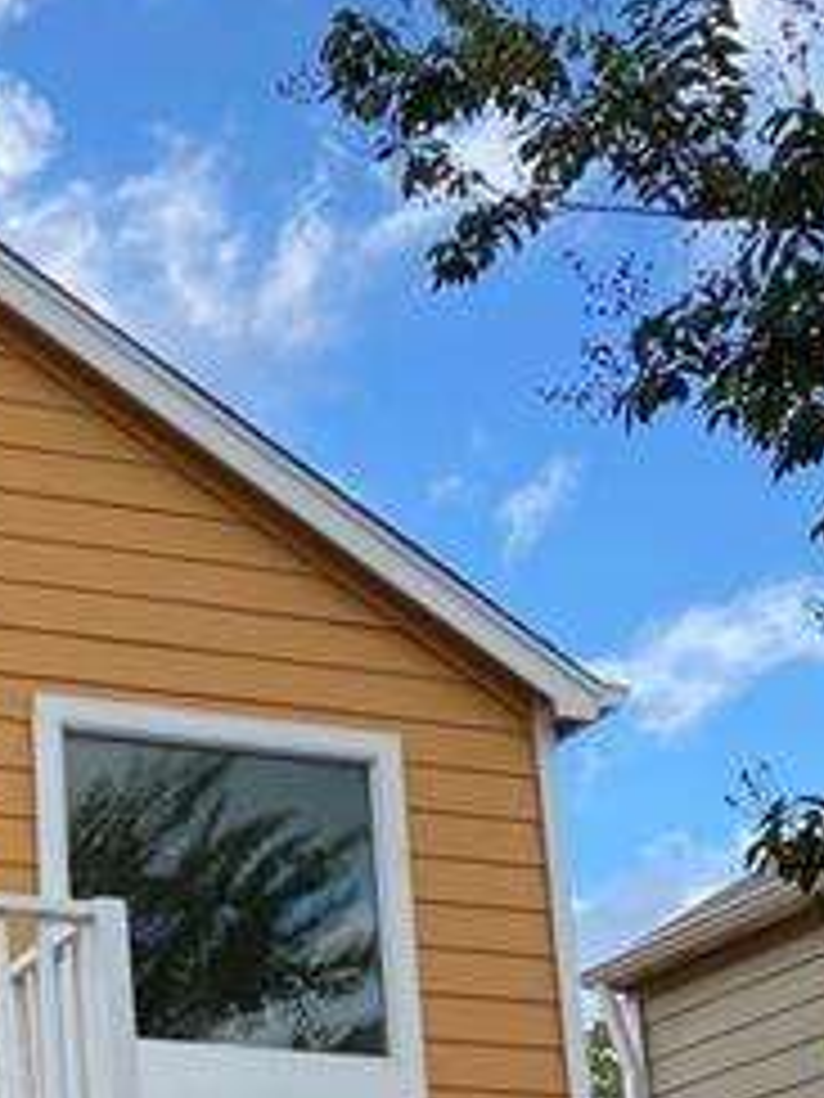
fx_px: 2603
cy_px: 1184
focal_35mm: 82
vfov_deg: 22.6
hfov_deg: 16.8
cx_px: -284
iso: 32
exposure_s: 1/864
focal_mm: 4.25
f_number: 1.8
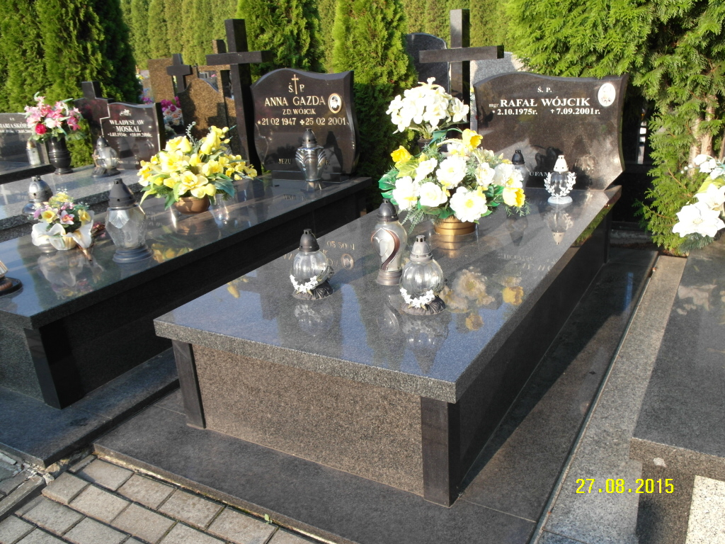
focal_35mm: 30
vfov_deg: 46.8
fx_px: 628
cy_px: 272
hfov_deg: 60.0
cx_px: 362
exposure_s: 1/125
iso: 80
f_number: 4.1
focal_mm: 6.5
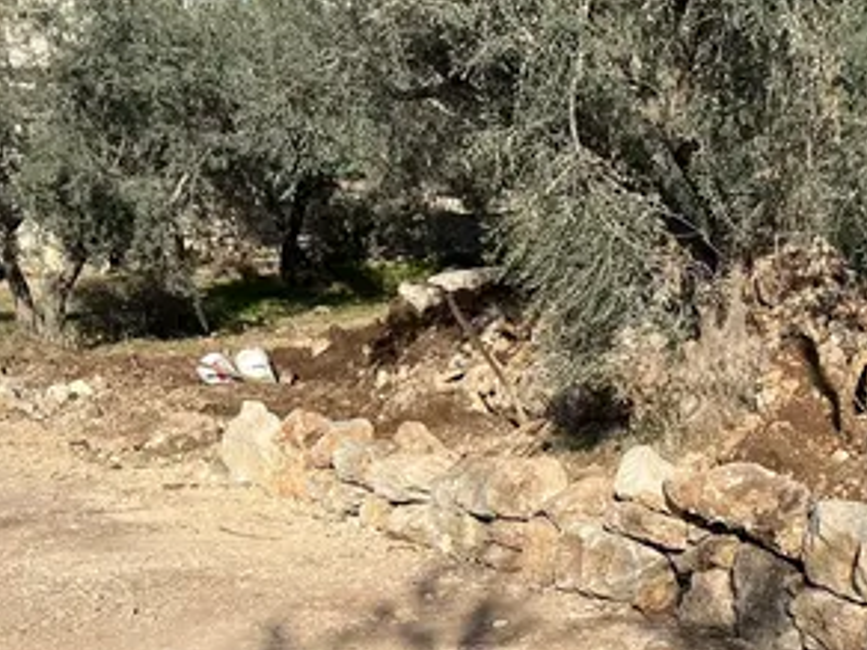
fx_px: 1428
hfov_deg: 33.3
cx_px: 615
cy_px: 600
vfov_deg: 24.8
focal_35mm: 57
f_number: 1.5
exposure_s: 1/3968
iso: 50
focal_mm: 5.7
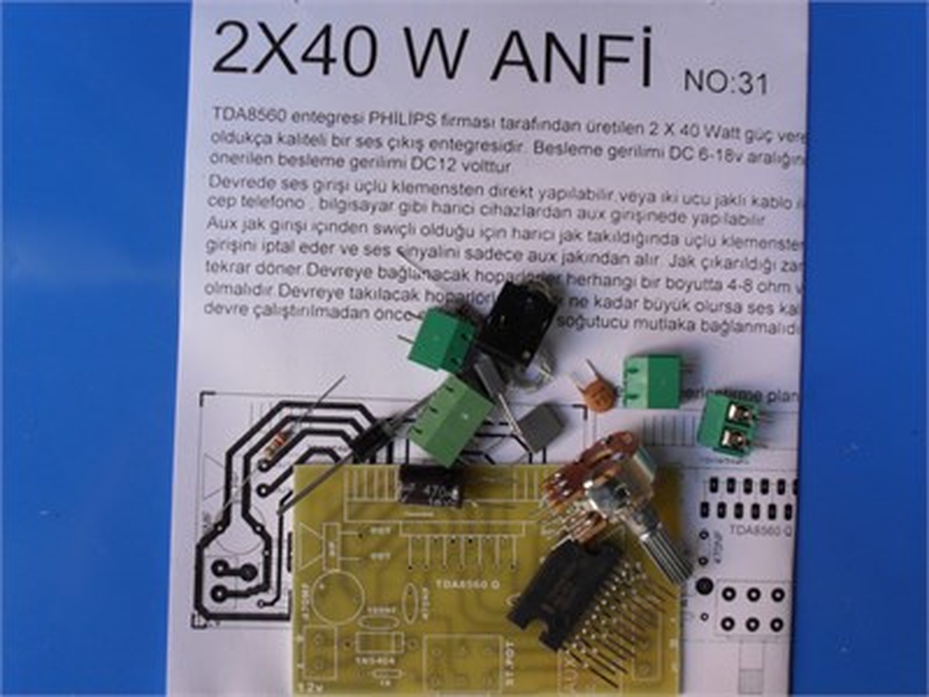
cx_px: 464
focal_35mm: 49
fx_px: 1315
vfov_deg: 29.7
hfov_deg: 38.9
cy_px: 348
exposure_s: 1/30
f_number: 3.9
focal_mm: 8.7
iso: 120
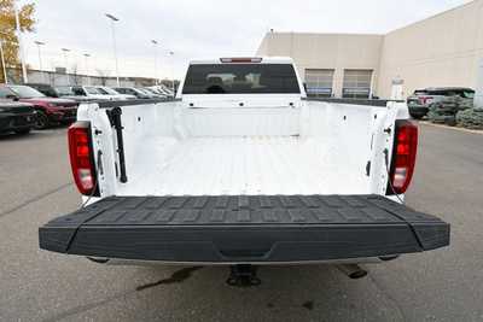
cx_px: 242
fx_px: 282
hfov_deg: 81.2
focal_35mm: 21
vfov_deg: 59.5
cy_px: 161
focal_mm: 14
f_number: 8
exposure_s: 1/250
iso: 200
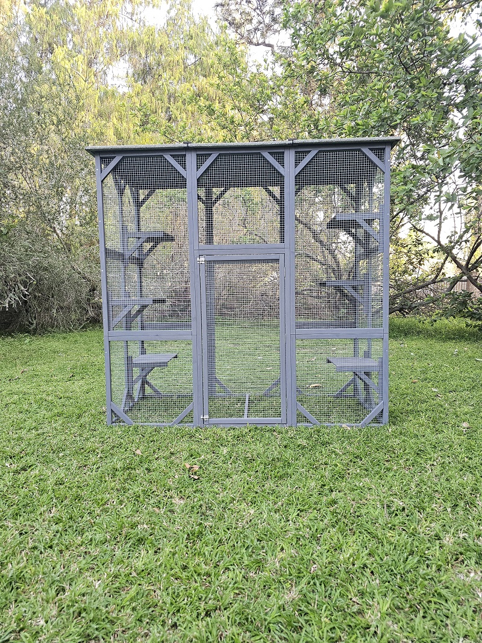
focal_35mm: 23
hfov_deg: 58.9
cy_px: 322
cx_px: 241
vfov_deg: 73.9
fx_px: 427
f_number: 1.7
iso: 200
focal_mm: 6.3
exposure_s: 1/180
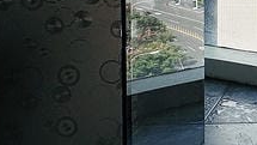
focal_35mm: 85
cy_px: -73
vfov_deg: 13.4
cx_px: 415
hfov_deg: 20.4
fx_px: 579
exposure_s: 1/955
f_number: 2.2
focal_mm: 2.22
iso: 50
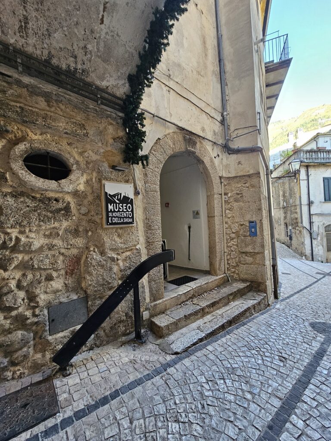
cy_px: 220
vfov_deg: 106.2
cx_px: 166
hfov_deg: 89.9
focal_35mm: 13
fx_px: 166
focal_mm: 2.2
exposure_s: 1/50
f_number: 2.2
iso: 160
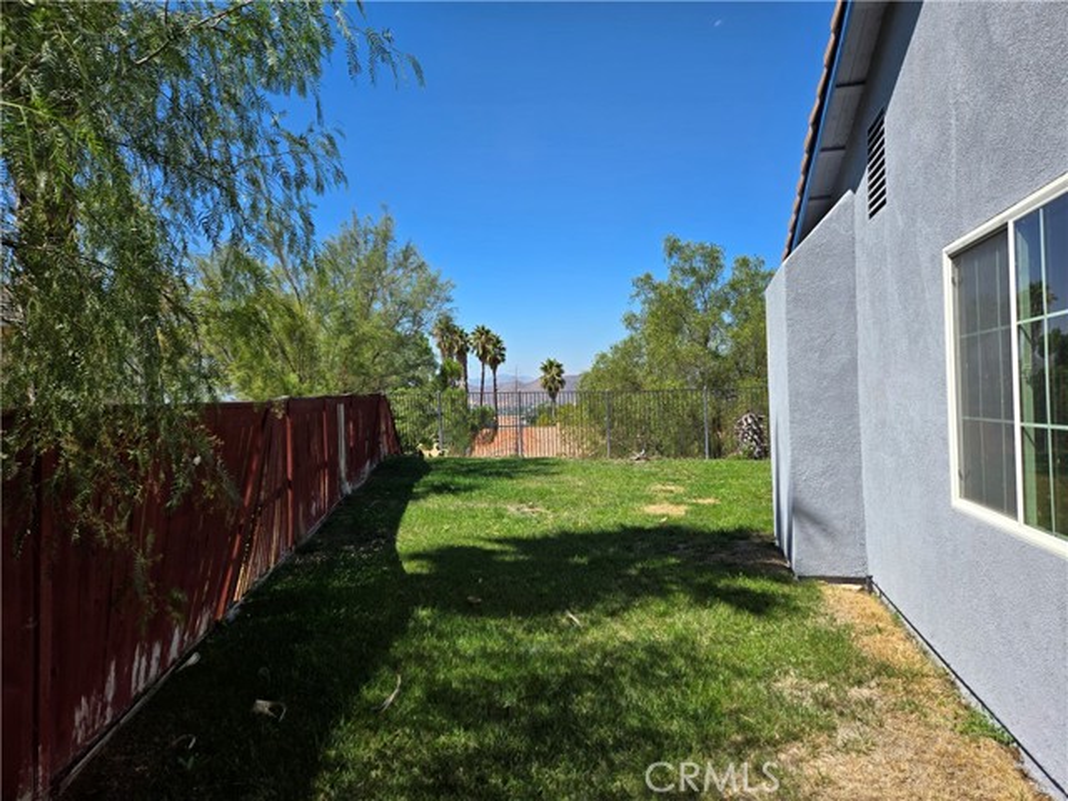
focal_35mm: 23
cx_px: 534
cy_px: 400
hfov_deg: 73.9
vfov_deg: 58.9
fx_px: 710
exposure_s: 1/1588
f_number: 1.8
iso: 25
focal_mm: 5.4
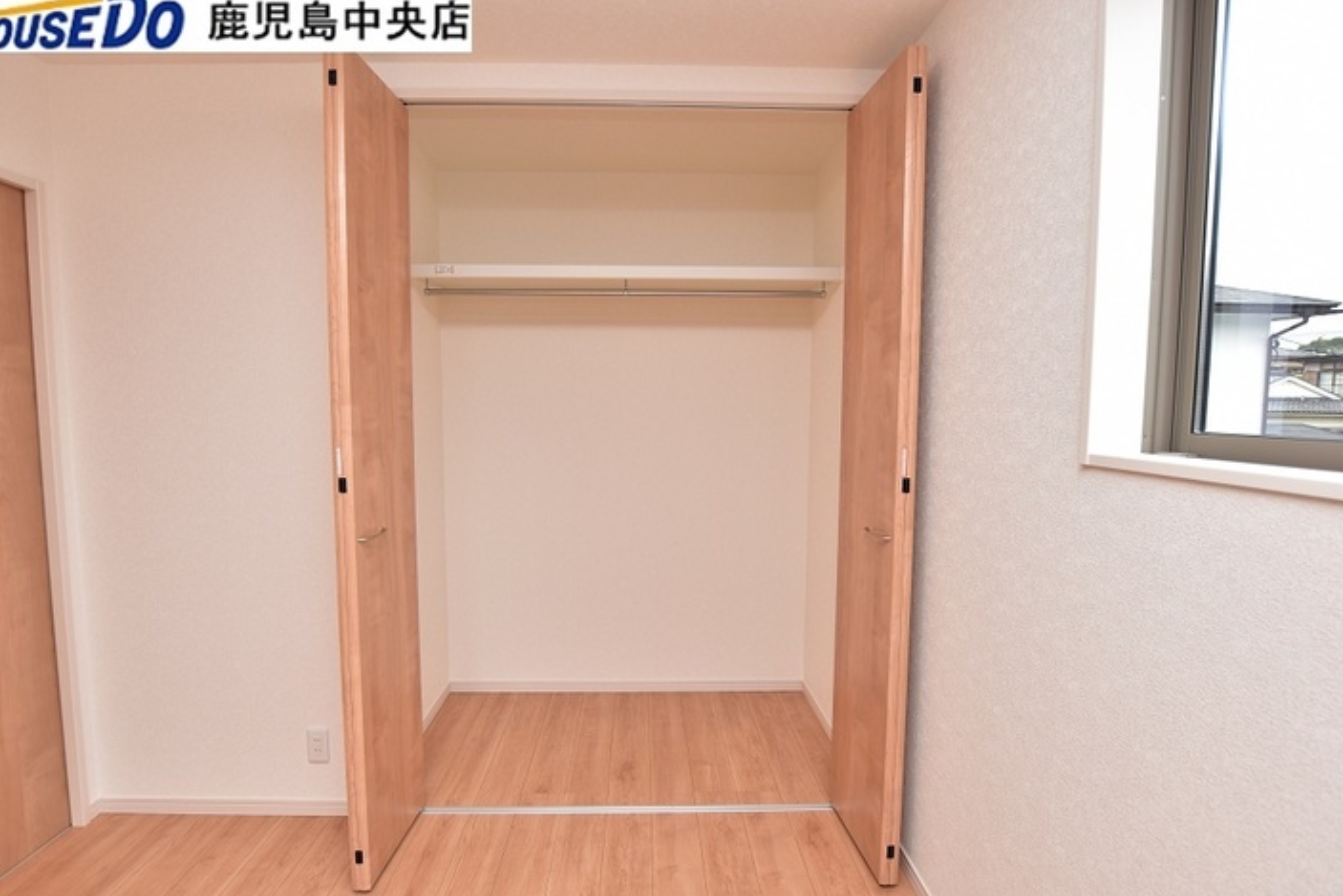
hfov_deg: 96.7
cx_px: 644
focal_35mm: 16
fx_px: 597
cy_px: 453
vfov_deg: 73.8
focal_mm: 10
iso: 160
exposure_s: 1/80
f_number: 5
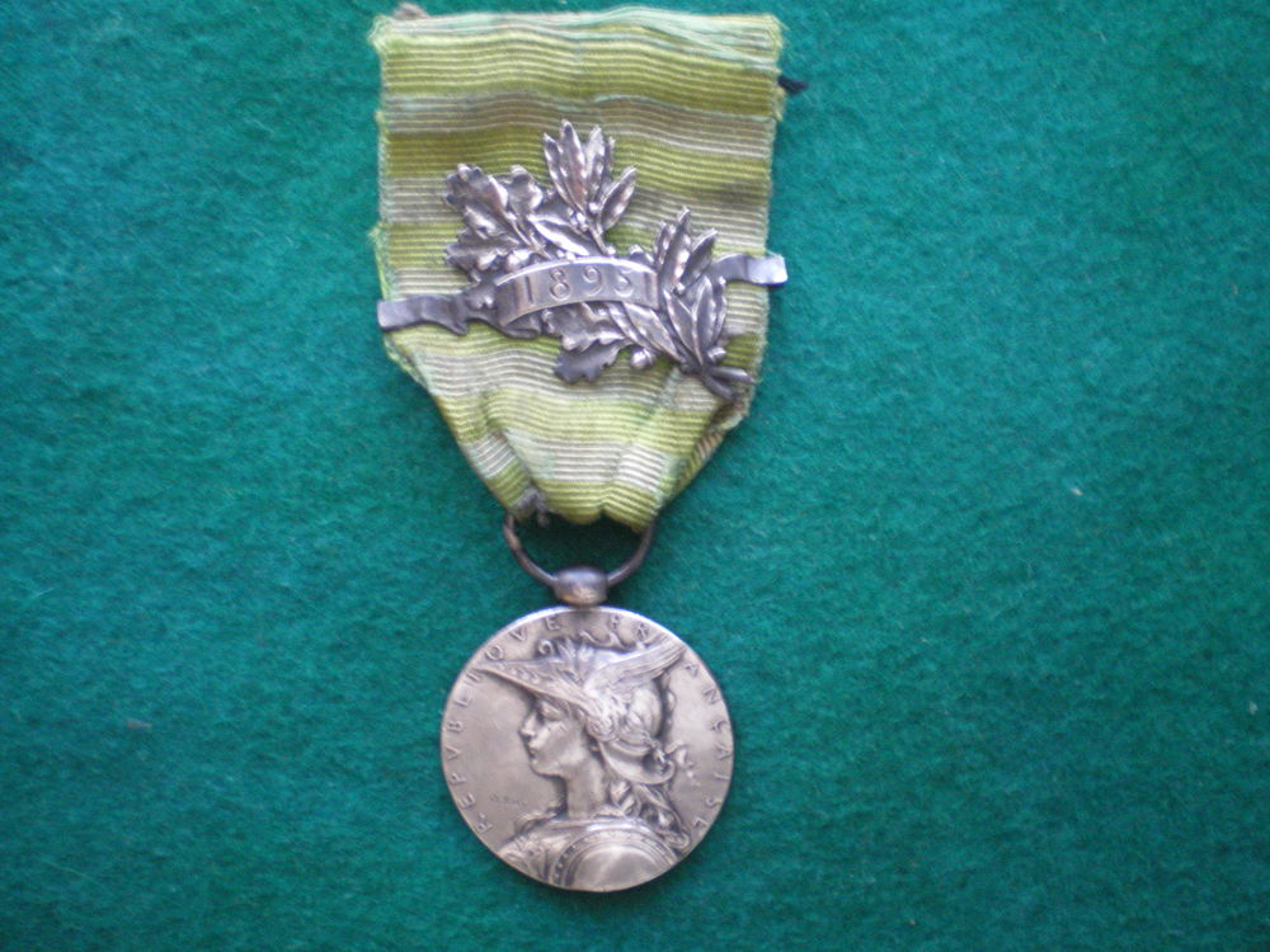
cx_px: 635
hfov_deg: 49.0
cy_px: 476
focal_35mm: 38
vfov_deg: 37.7
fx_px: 1394
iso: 400
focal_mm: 6.3
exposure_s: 1/8
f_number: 3.1
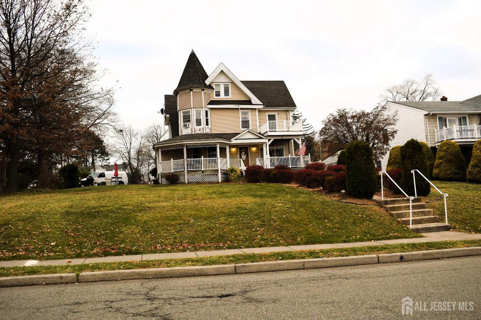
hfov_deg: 57.2
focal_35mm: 33
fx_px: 441
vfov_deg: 40.0
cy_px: 160
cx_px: 240
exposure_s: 1/125
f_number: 5.6
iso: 125
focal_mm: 22
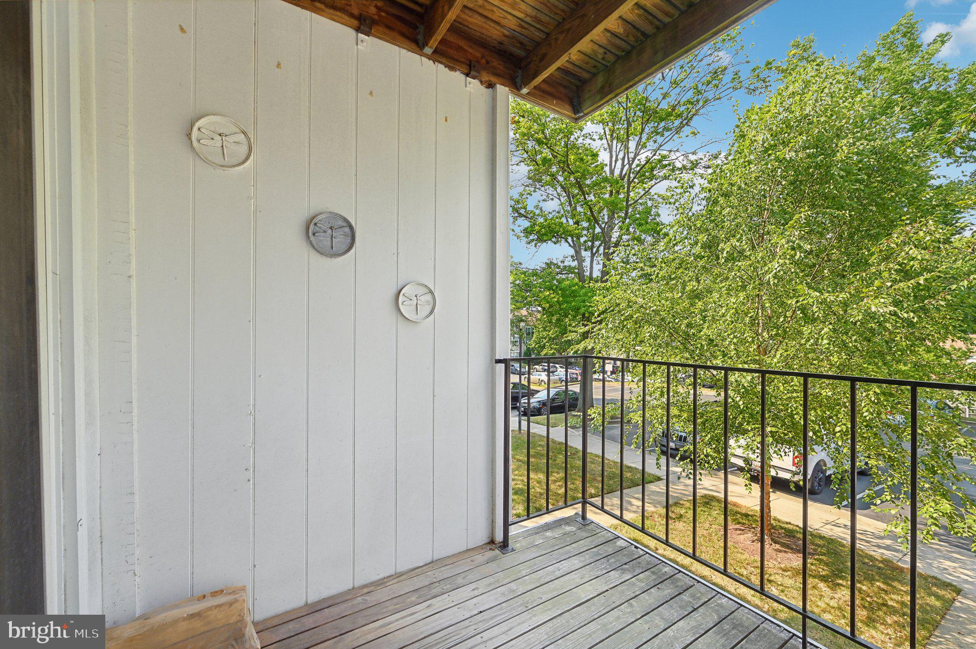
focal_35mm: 14
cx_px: 488
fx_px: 379
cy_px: 324
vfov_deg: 81.1
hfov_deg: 104.3
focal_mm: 14
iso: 100
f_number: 8
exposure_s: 1/80
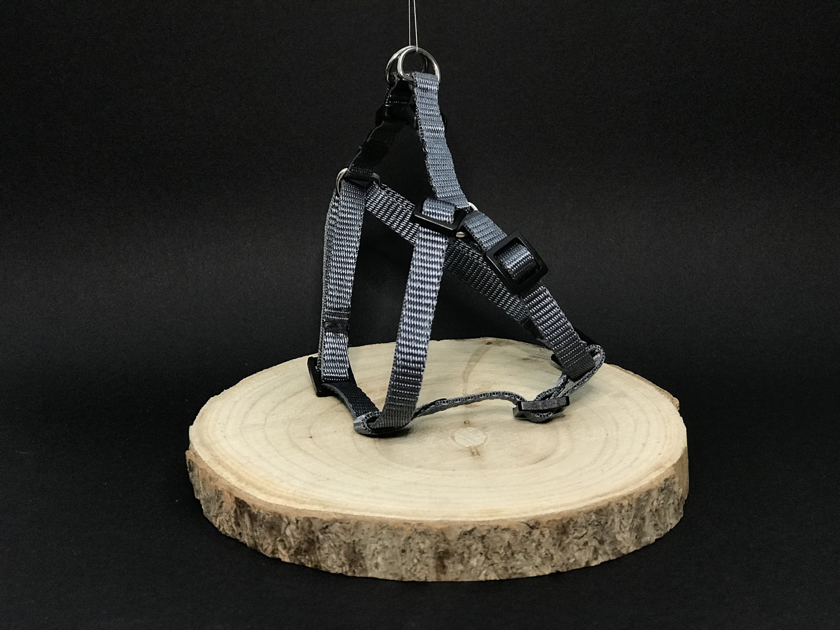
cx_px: 420
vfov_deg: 25.7
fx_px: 1383
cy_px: 315
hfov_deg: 33.8
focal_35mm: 57
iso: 200
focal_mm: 6.6
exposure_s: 1/50
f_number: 2.8
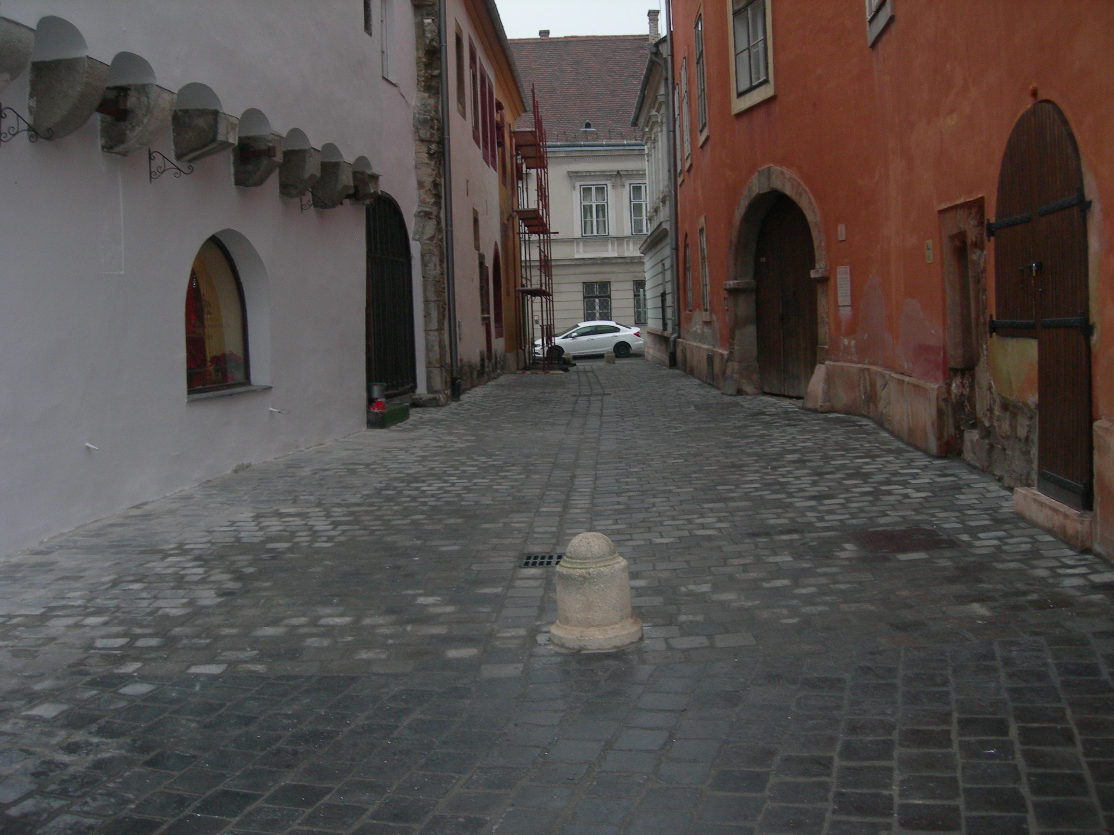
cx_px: 557
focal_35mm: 38
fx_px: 1223
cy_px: 418
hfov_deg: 49.0
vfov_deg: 37.7
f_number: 2.8
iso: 149
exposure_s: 1/60.1
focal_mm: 7.8
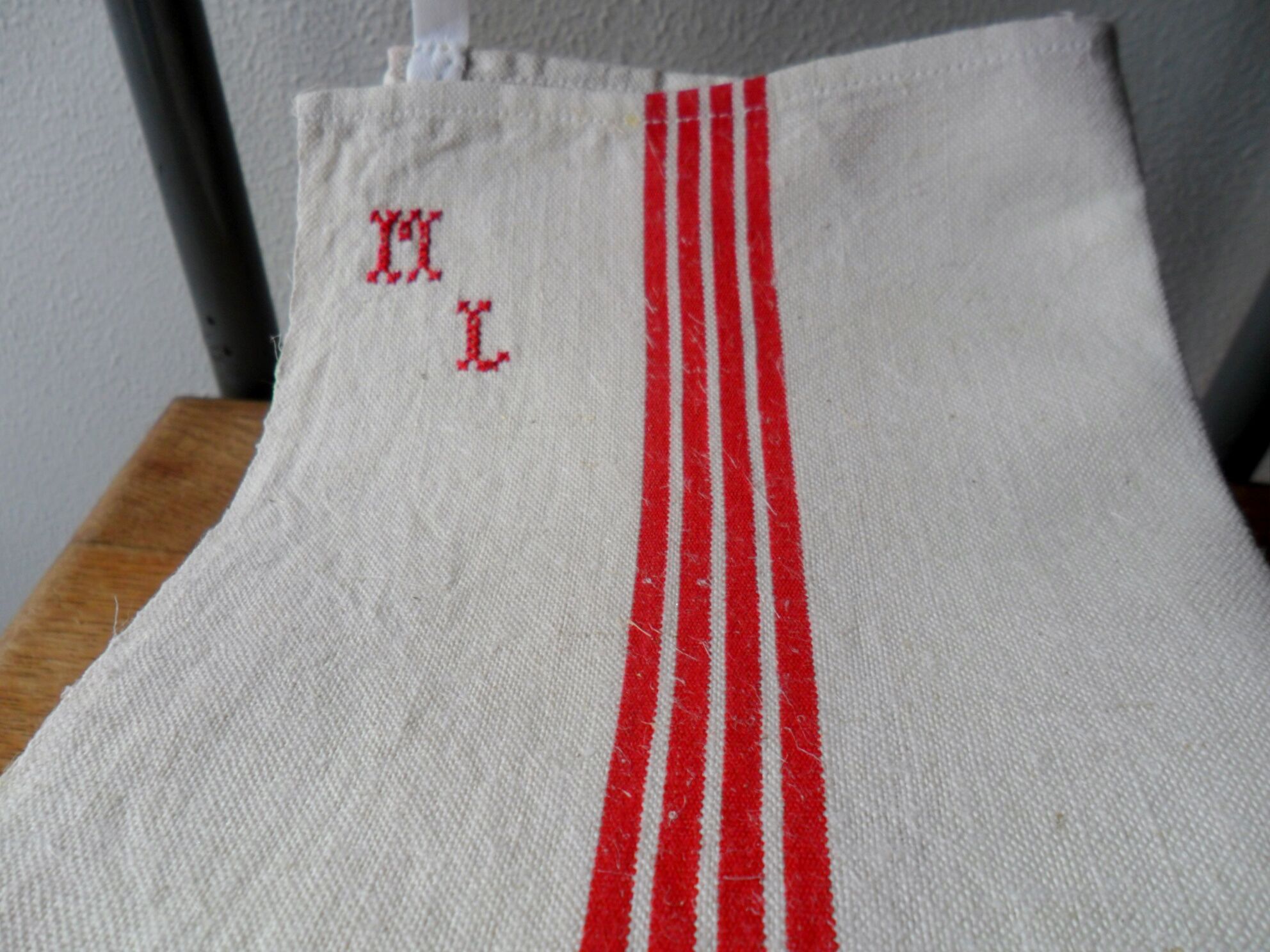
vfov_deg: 51.4
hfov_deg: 65.3
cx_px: 635
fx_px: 991
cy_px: 476
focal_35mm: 27
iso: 80
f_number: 3.5
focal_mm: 4.9
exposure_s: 1/125
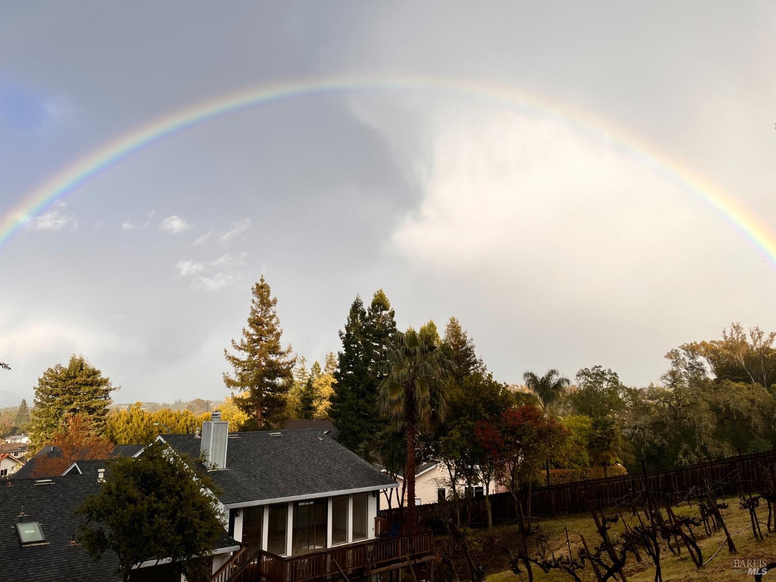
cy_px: 291
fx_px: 583
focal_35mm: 26
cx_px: 388
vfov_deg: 53.1
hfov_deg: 67.3
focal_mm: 5.1
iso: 50
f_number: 1.6
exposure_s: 1/2825
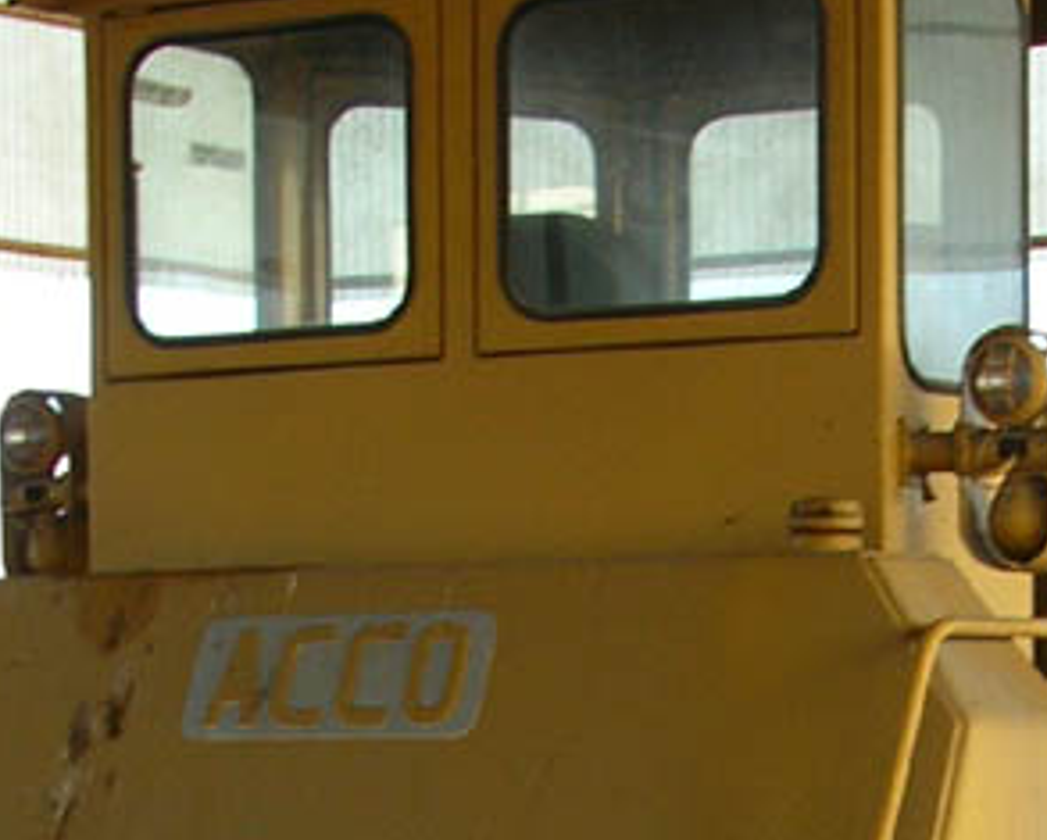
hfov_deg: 15.1
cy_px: 1126
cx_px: 954
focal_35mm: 126
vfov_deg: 11.9
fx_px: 3908
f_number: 2.9
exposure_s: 1/125
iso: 50
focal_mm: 6.2
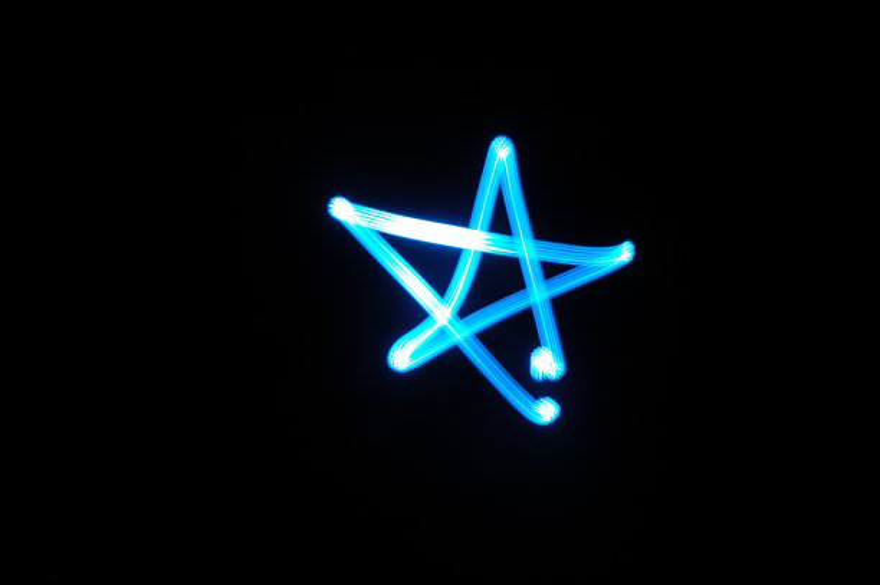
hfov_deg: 41.1
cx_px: 440
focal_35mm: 48
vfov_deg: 28.0
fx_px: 1172
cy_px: 292
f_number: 11
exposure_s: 3.3
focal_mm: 32
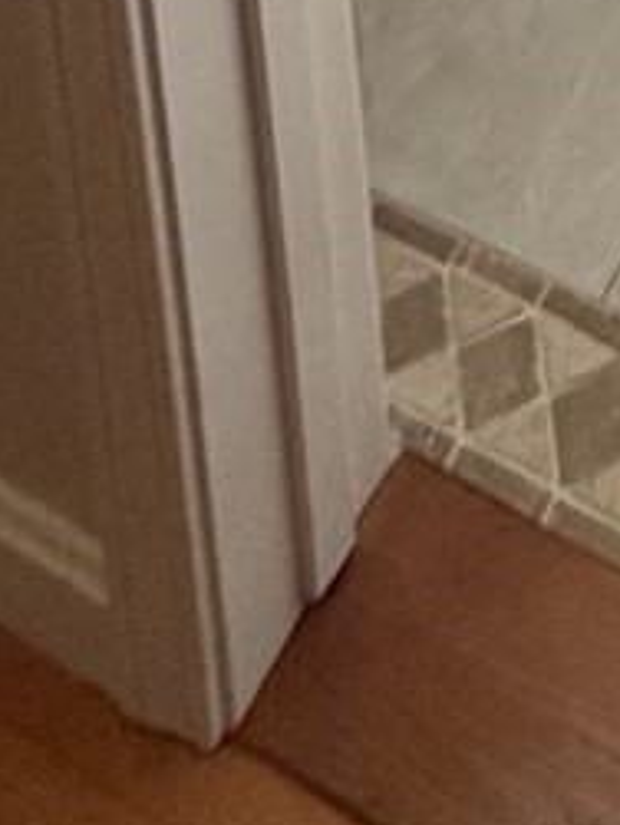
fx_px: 2050
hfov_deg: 14.8
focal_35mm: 86
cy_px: -1686
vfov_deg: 11.3
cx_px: 1154
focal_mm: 2.22
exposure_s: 1/120
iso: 320
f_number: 2.2
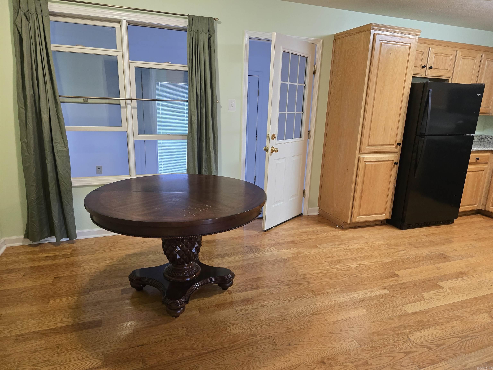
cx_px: 246
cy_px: 185
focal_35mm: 23
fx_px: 328
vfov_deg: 58.9
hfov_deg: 73.9
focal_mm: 6.3
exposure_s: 1/120
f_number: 1.7
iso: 640
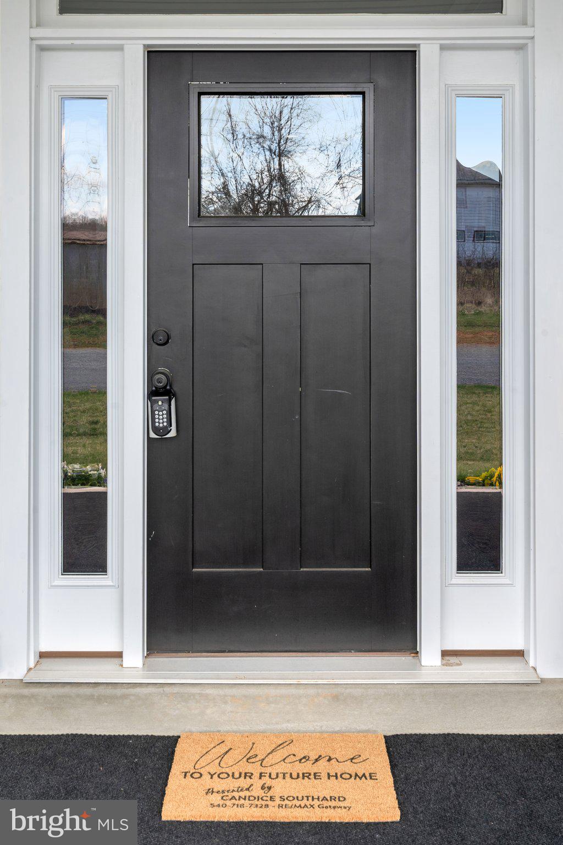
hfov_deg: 37.9
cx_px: 282
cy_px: 422
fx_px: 821
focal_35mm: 35
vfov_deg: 54.4
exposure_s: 1/50
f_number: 13
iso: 250
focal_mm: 35
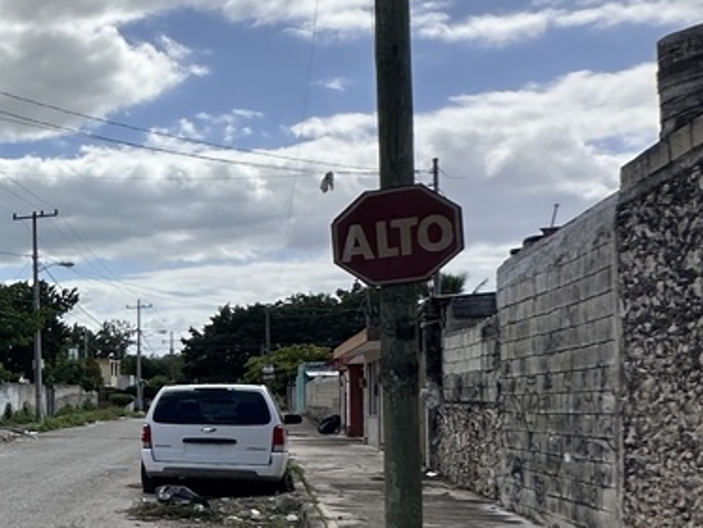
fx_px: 914
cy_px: 400
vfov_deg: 31.6
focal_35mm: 45
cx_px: -424
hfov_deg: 26.1
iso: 50
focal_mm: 2.22
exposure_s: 1/2747
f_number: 2.2
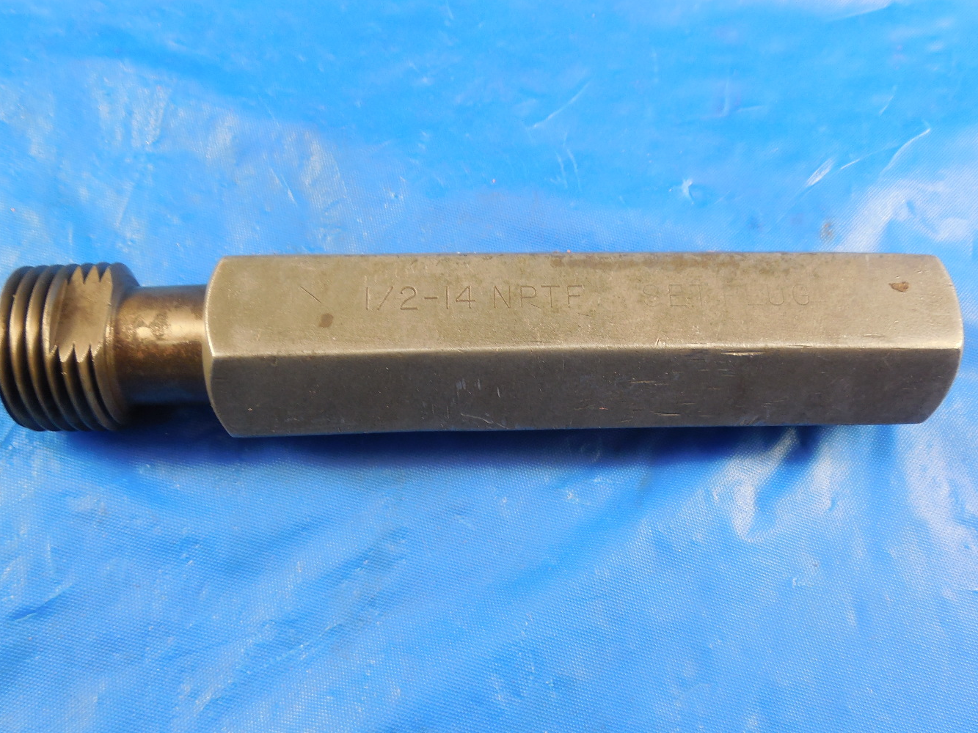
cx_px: 508
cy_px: 368
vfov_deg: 46.8
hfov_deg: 59.9
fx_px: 848
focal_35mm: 30
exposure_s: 1/30
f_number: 3.3
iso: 180
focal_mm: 4.5
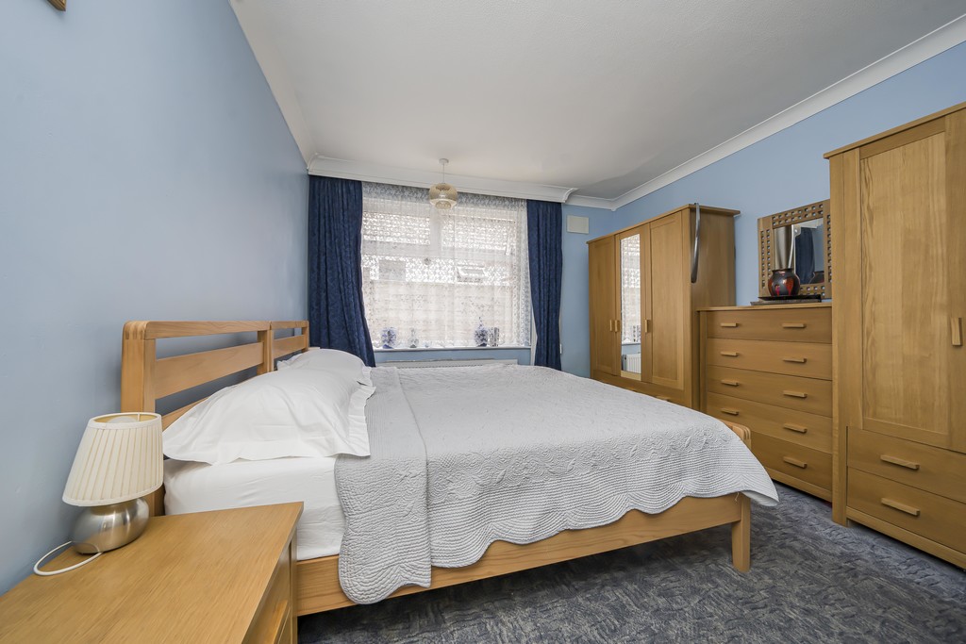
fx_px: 322
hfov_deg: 112.6
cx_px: 483
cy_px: 322
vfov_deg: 90.0
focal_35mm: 12
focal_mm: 12
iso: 320
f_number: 9
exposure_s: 1/30
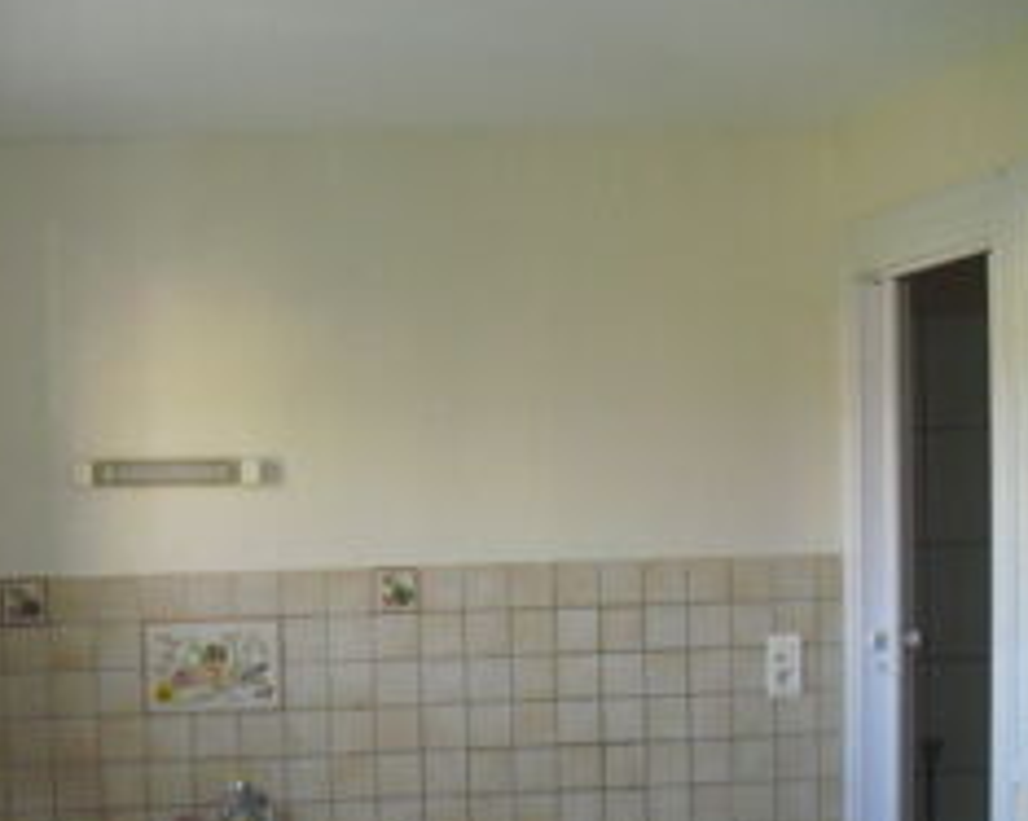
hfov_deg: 25.8
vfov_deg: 20.9
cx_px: 171
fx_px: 2190
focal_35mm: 72
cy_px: 694
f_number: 3.1
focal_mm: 6.3
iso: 200
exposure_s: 1/60
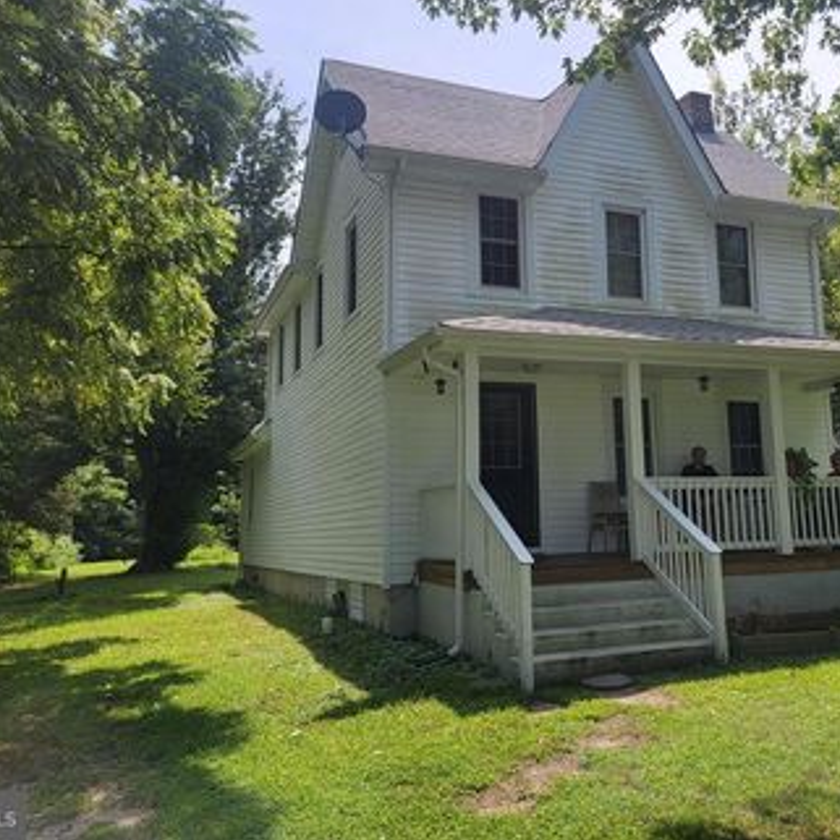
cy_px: 352
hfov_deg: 49.3
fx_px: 906
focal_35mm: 33
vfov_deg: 49.5
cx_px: 521
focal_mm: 6.7
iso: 16
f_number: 1.8
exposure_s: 1/720
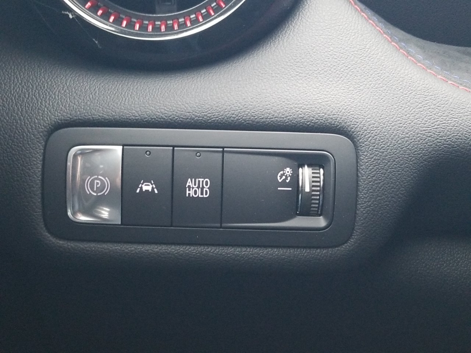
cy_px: 176
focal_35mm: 26
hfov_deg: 67.3
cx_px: 236
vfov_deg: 53.1
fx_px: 354
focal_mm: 4.3
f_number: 1.7
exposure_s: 1/30
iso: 250
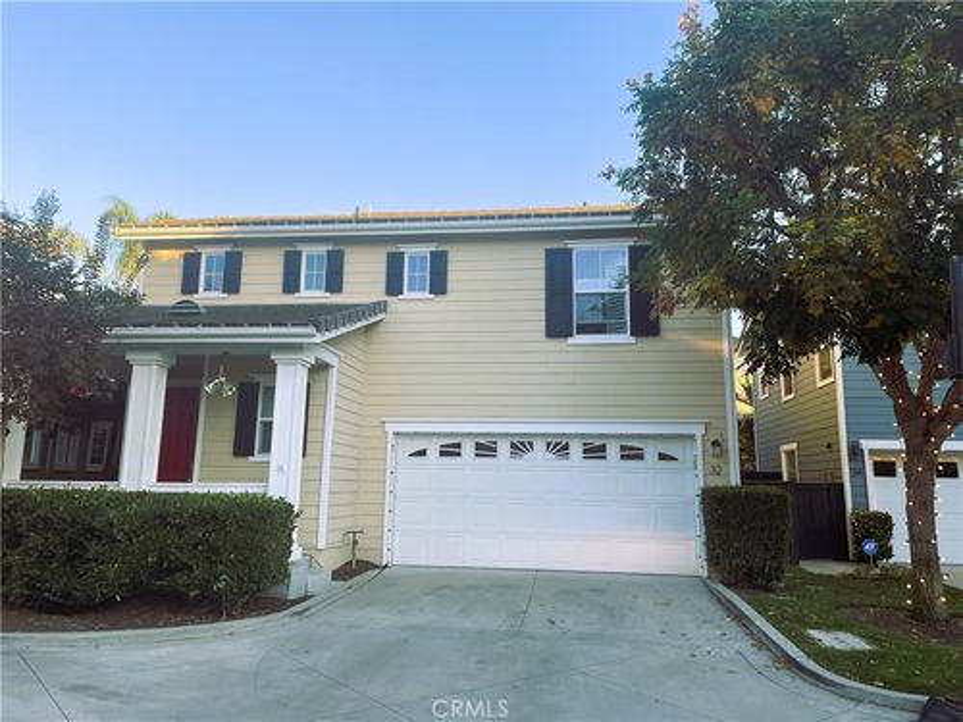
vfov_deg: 53.1
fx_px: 723
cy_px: 361
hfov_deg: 67.3
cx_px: 482
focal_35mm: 26
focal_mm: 4.2
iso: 32
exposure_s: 1/443
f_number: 1.6
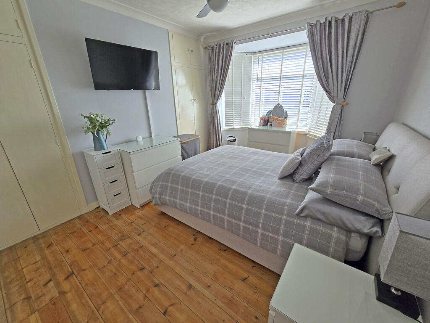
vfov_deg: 89.9
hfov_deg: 106.2
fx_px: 161
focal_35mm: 13
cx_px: 215
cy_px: 162
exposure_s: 1/134
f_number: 2.2
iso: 50
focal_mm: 2.2
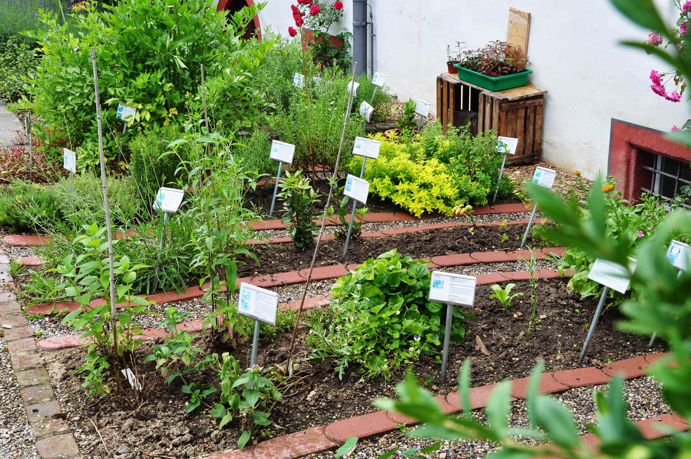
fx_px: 863
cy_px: 230
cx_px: 346
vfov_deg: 29.8
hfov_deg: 43.7
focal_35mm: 45
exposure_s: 1/80
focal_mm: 30
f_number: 8
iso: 200
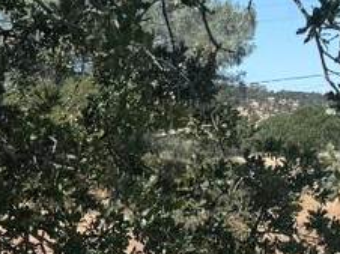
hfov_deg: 12.6
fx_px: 1334
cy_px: 358
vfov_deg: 10.6
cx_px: -354
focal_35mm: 136
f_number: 1.78
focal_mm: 6.76
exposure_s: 1/2415
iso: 80
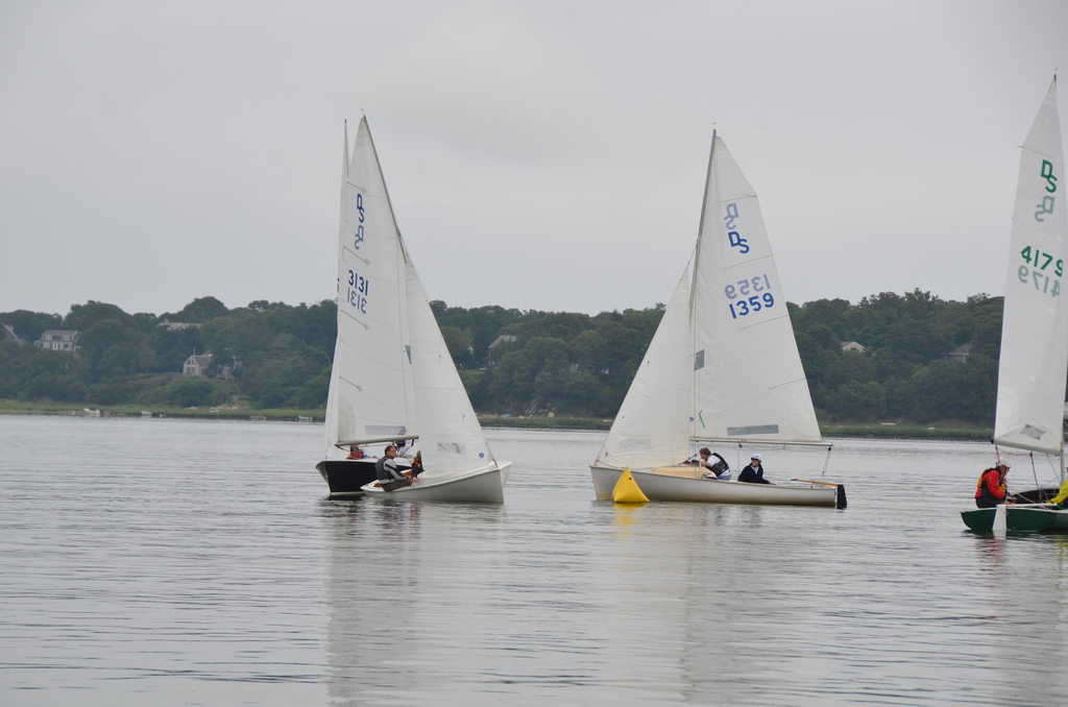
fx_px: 4973
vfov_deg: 8.1
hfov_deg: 12.3
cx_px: 534
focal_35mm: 168
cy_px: 354
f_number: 9
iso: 100
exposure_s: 1/320
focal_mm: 112
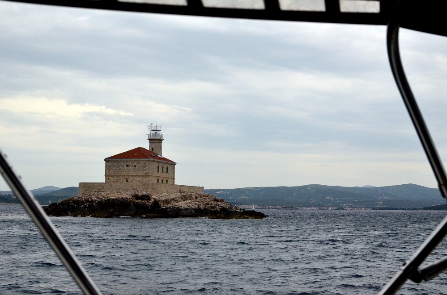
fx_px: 650
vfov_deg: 25.6
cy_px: 148
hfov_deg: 37.9
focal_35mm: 52
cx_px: 224
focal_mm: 35
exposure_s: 1/8000
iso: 1600
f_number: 5.6
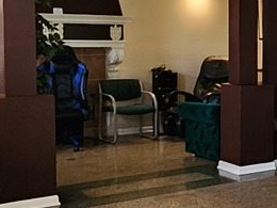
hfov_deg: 22.4
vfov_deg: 20.4
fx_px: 576
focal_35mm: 72
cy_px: 83
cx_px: 412
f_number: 2.2
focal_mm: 2.2
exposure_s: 1/40
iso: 320
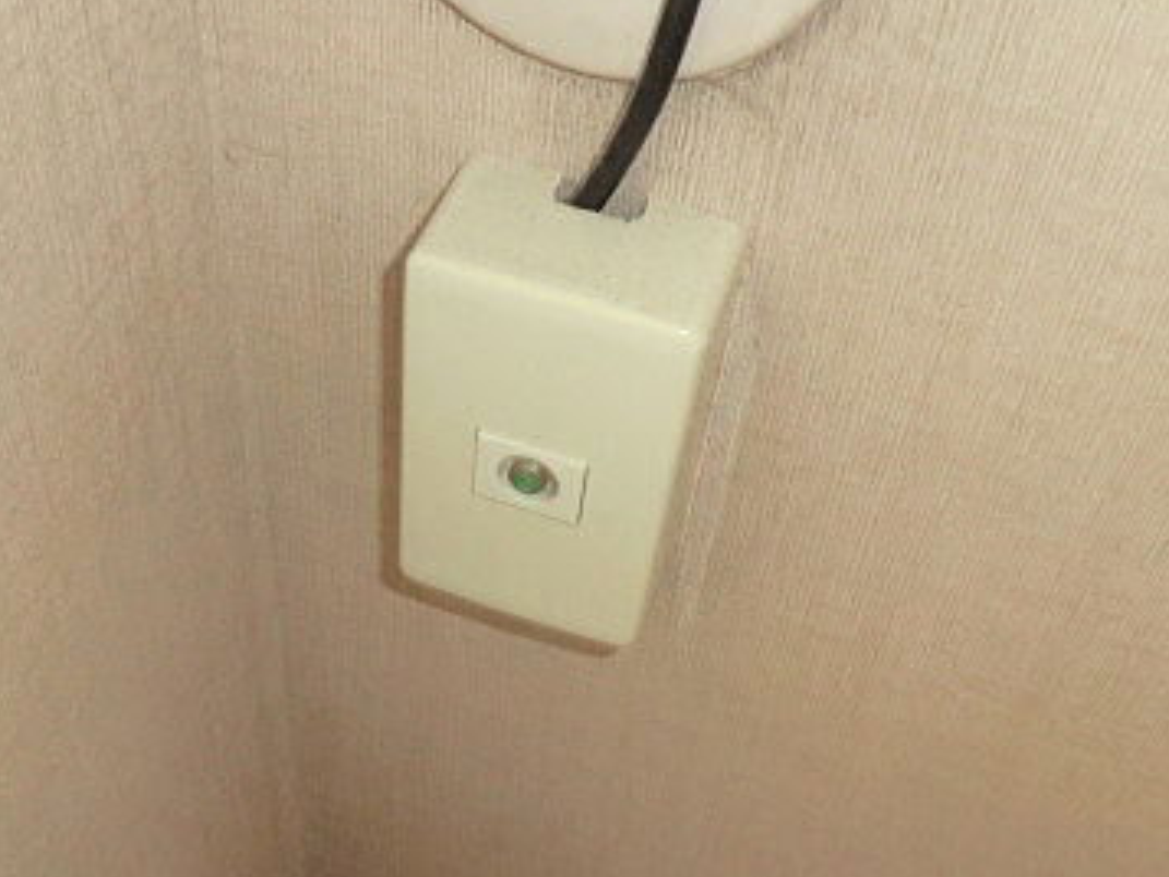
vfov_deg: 33.5
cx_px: 514
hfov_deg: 43.8
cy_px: 537
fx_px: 1453
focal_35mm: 43
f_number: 3.2
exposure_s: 1/30
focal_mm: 4.3
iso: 400
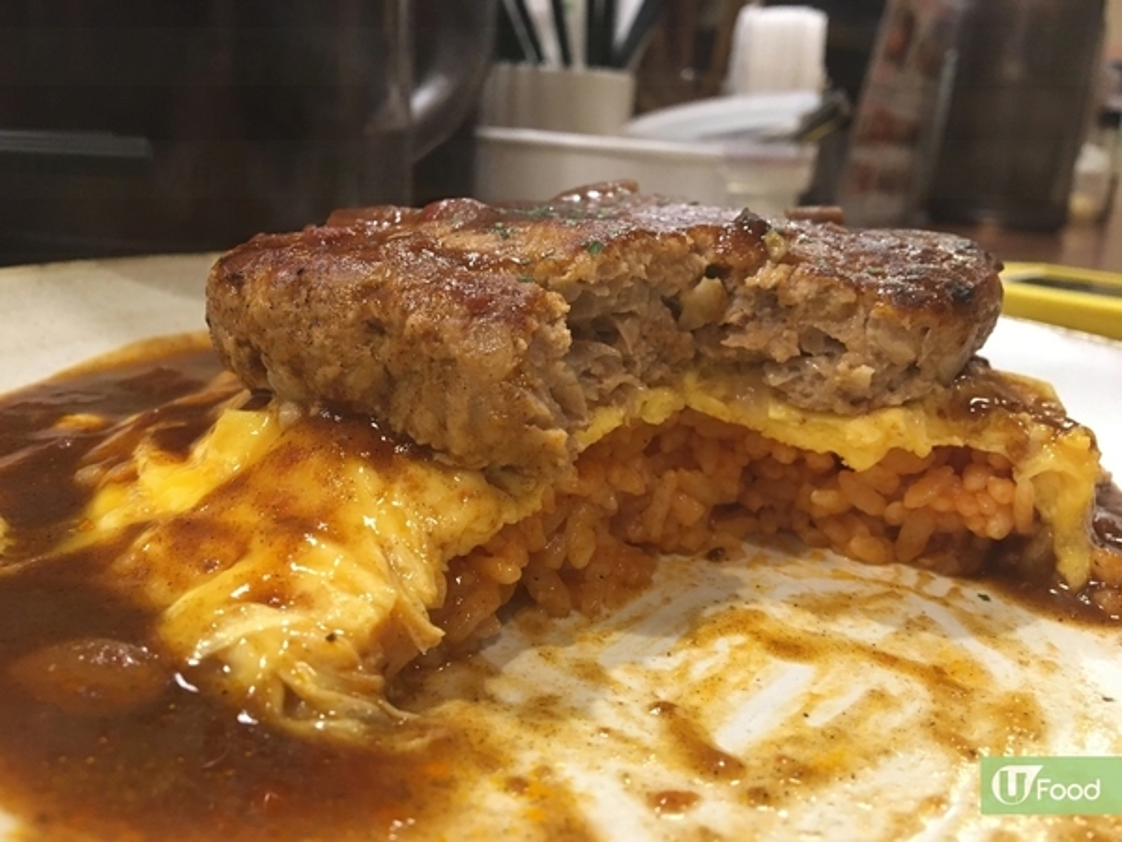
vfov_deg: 48.2
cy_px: 421
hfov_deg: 61.7
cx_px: 561
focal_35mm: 29
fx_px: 940
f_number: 2.2
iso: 160
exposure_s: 1/30
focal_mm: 4.15
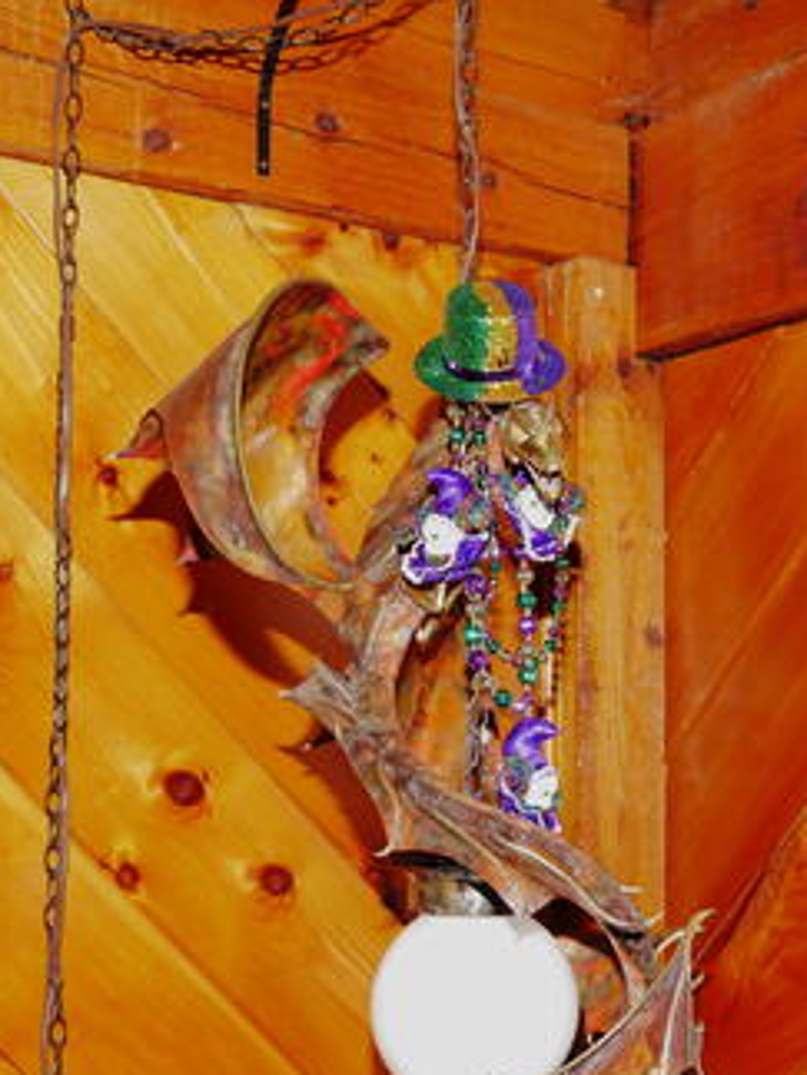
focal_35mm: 37
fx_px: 1150
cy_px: 660
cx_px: 432
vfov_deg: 49.7
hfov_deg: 38.6
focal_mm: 15
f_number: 4.1
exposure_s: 1/60
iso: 200
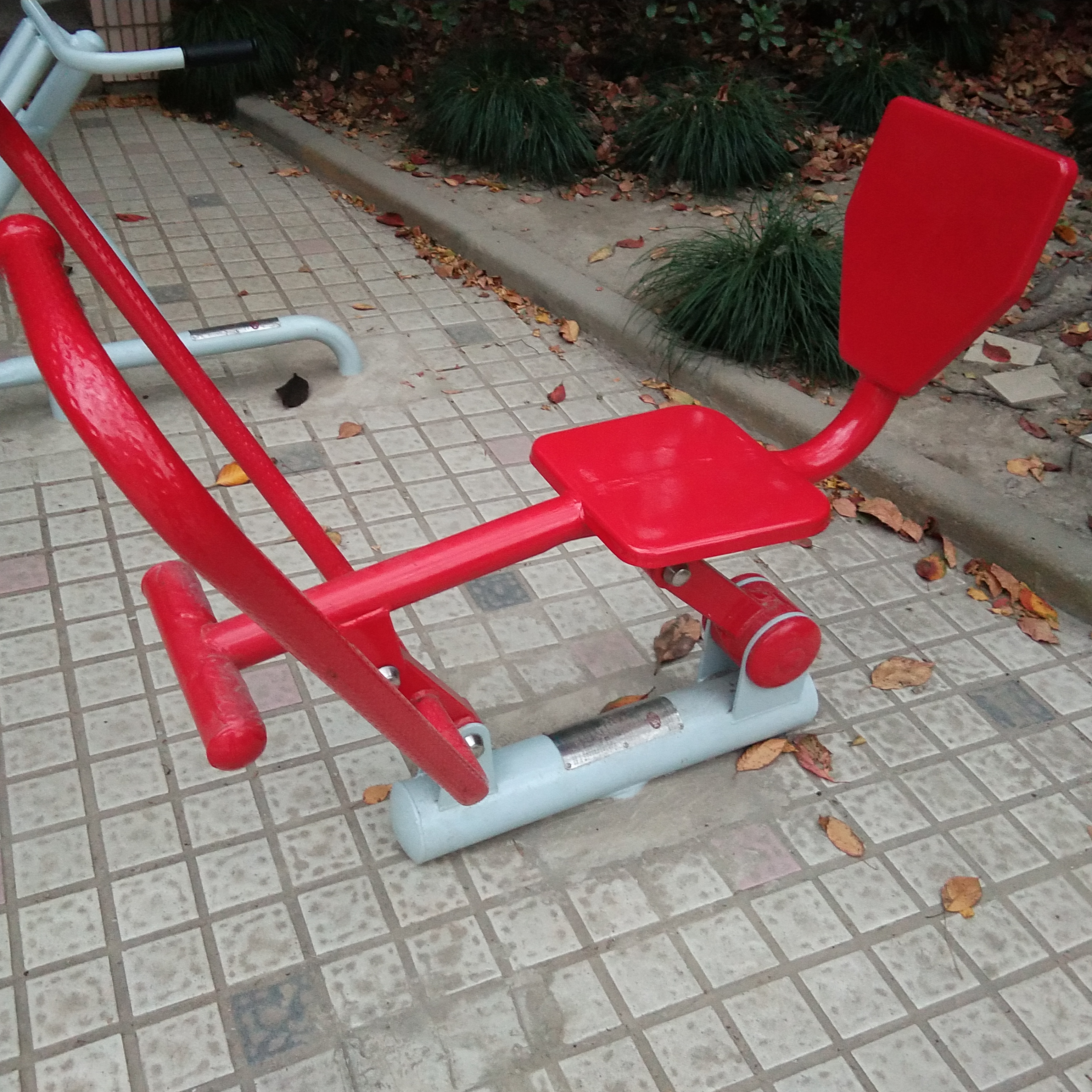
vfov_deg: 44.9
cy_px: 553
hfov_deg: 44.9
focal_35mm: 37
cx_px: 510
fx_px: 1321
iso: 1000
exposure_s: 1/20
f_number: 2.2
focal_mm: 3.69
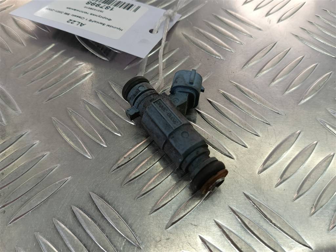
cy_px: 126
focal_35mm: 27
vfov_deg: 51.4
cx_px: 168
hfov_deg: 65.3
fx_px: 262
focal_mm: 4.11
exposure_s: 1/100
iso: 111
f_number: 1.6
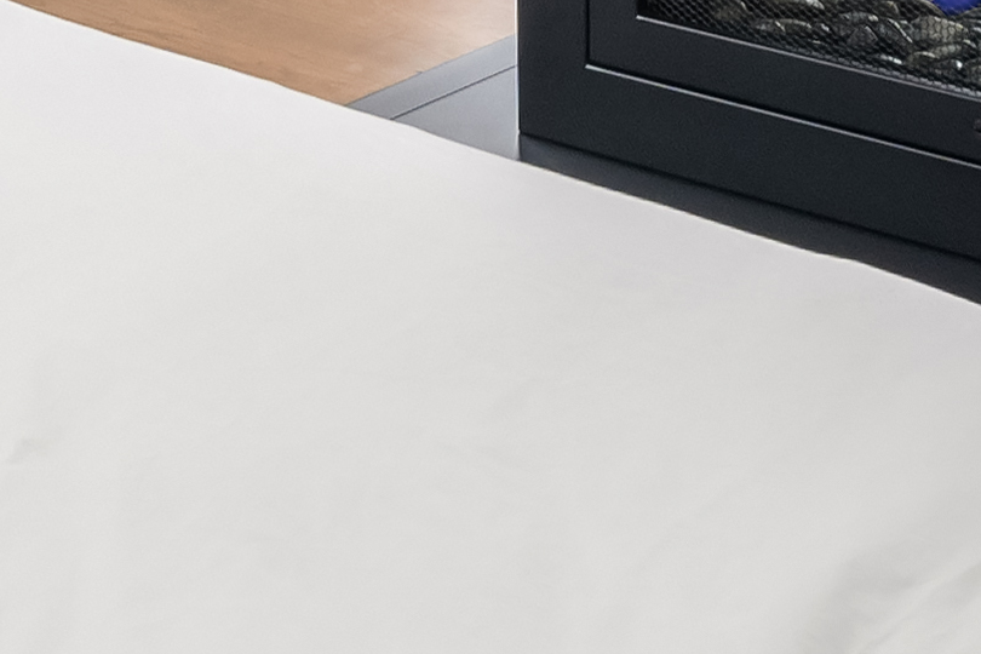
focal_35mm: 126
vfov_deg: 9.5
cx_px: 157
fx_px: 3433
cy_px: -975
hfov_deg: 16.1
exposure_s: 1/60
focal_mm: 17
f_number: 11
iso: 1000
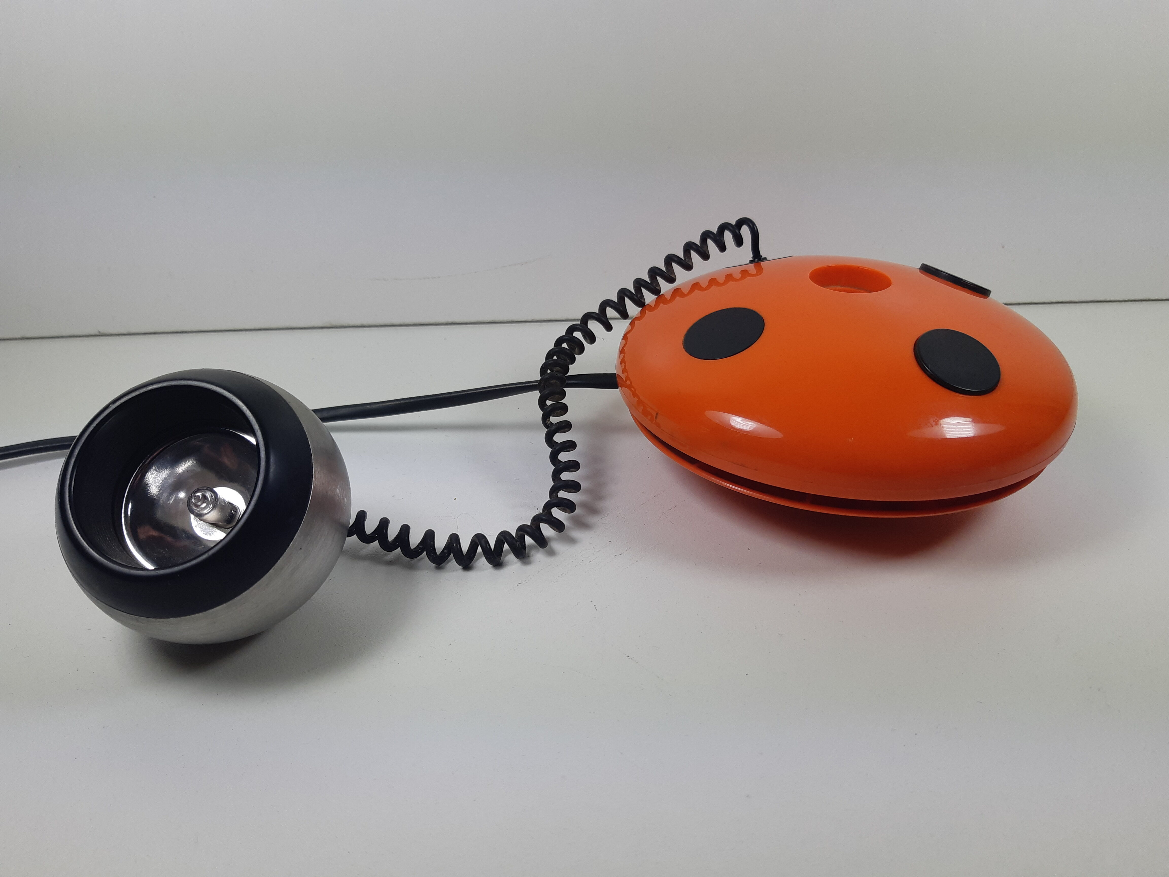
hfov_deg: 67.3
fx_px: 878
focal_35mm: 26
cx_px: 584
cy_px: 438
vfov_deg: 53.1
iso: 40
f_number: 1.7
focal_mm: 3.93
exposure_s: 1/483
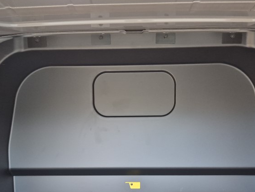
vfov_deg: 33.9
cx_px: 130
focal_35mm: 41
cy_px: 158
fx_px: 302
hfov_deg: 45.8
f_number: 1.8
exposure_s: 1/100
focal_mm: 5.4
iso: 160
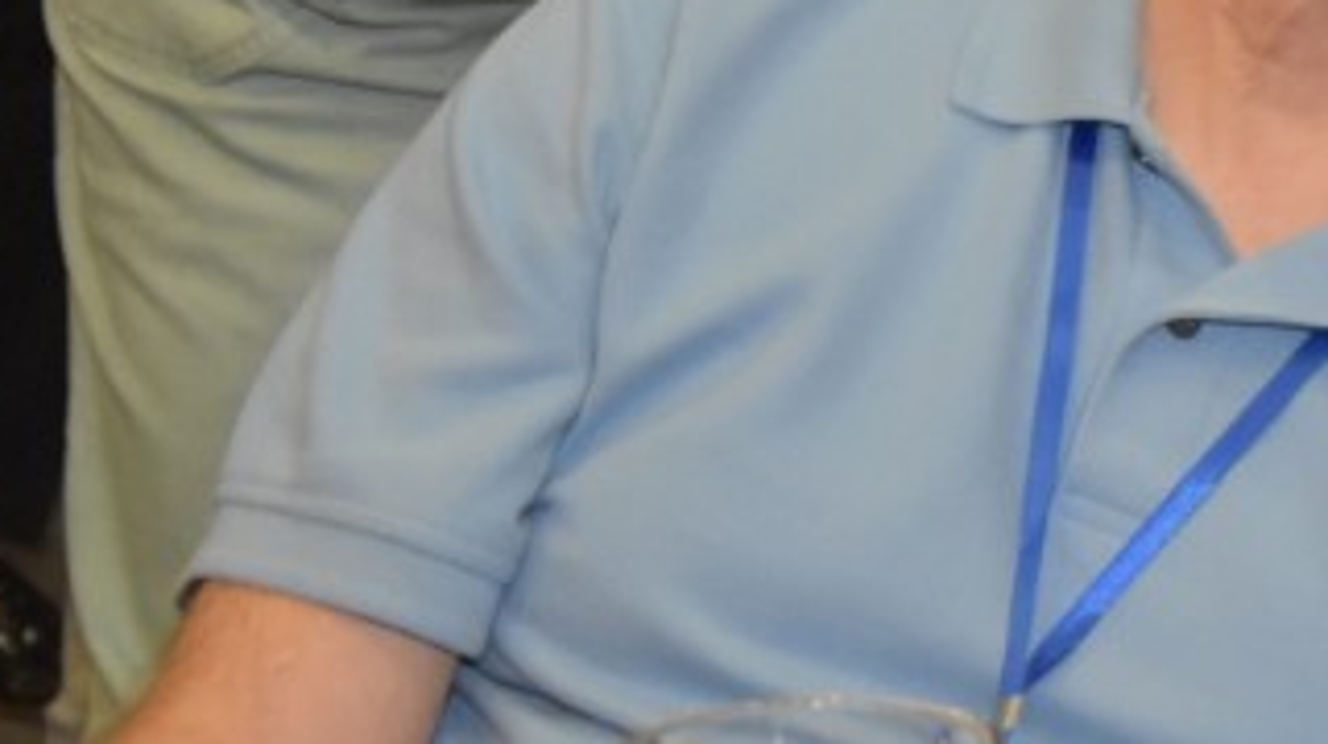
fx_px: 8933
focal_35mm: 254
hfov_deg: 8.3
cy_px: 21
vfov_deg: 4.8
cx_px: 2056
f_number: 4.8
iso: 2500
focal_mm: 45
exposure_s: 1/60
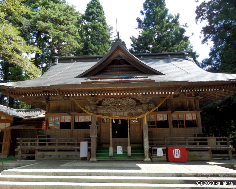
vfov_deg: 53.2
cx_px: 109
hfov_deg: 64.0
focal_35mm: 27
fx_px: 189
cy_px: 93
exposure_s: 1/250
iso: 80
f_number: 3
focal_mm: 4.5
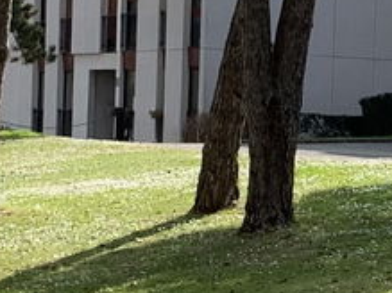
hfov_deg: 10.1
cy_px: 218
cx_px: 585
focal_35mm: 190
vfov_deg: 7.8
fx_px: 2150
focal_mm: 4.25
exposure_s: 1/919
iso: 25
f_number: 1.8
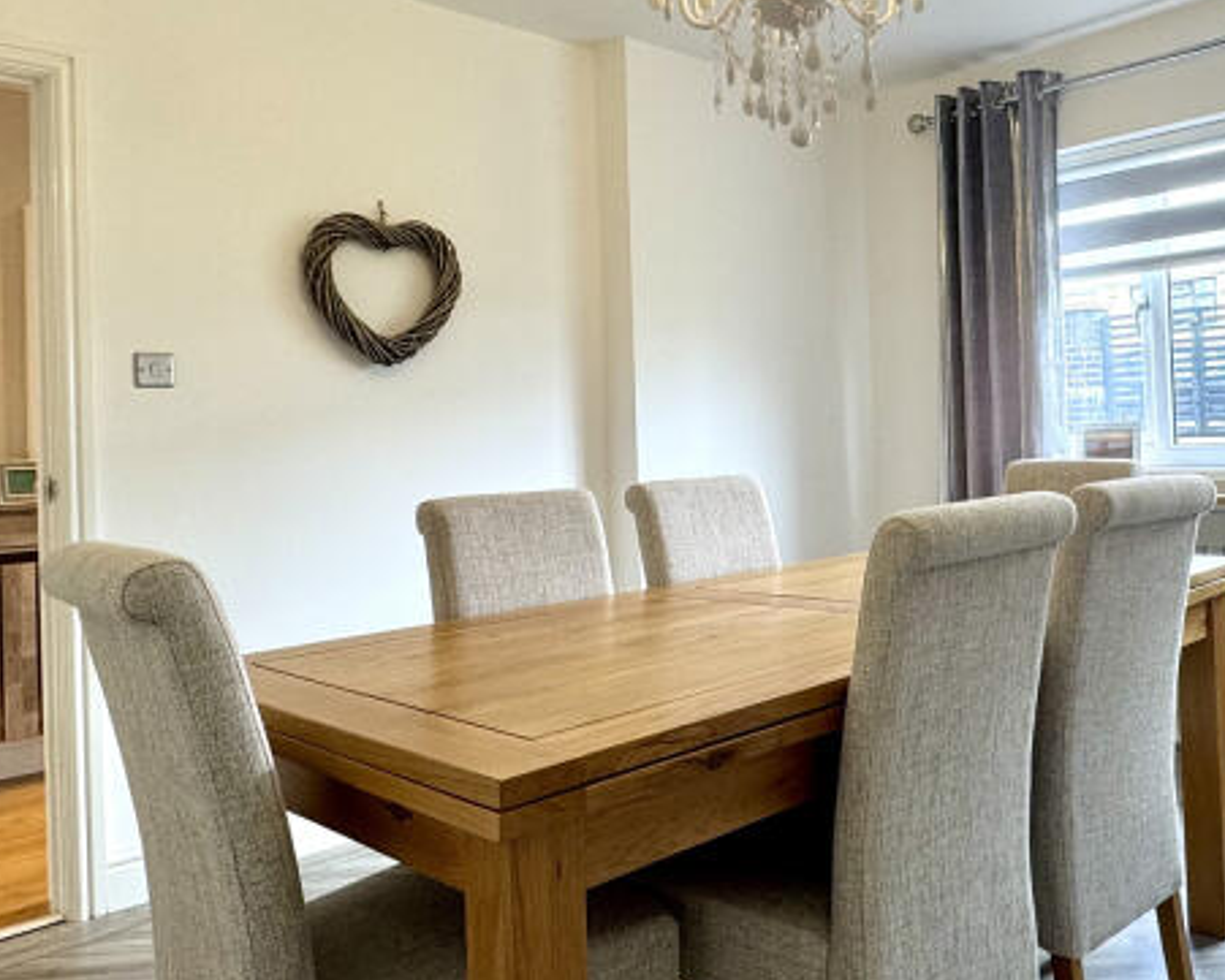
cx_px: 847
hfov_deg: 55.6
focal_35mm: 31
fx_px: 1124
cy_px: 404
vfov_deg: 46.9
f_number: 2.2
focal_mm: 2.22
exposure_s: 1/100
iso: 80
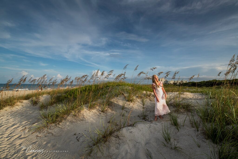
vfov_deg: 77.3
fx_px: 99
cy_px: 80
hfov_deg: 100.4
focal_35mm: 15
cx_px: 119
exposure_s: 1/200
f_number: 11
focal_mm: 15
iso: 125
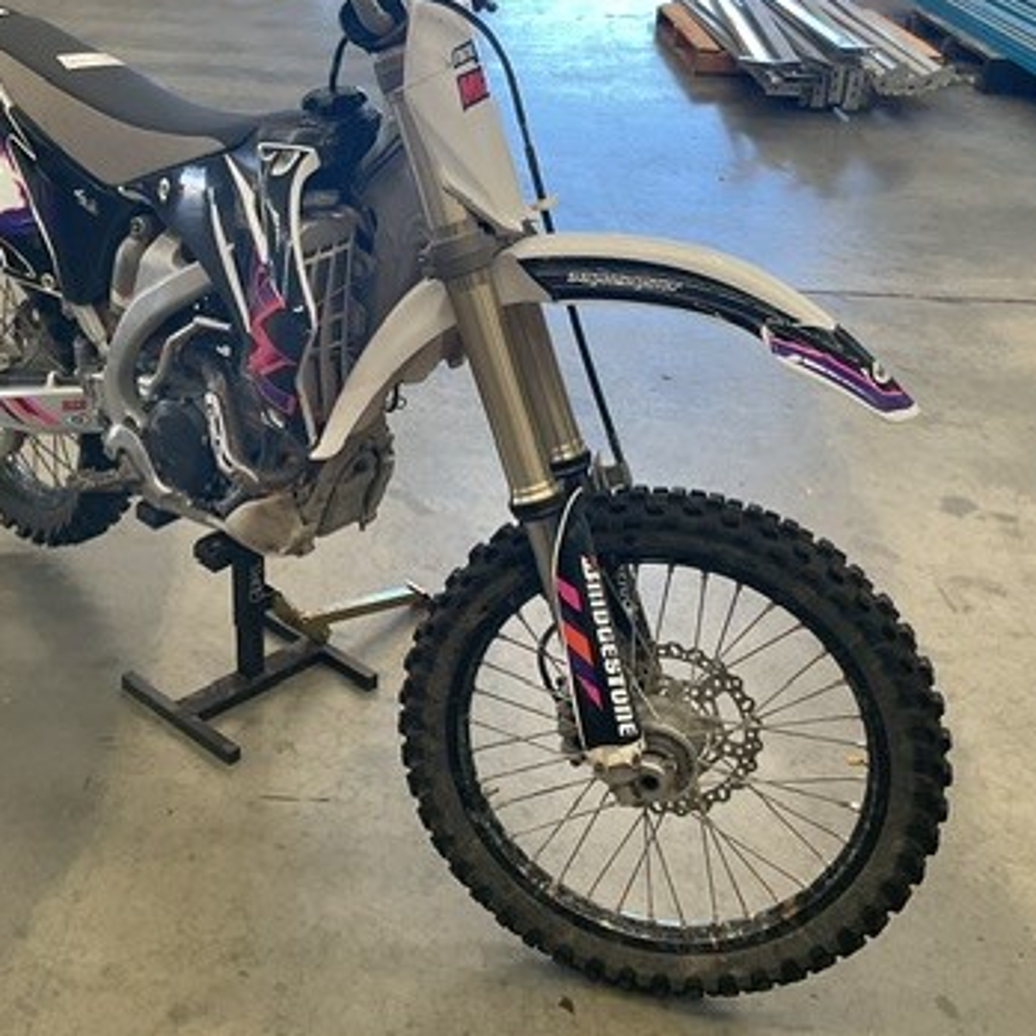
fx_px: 1591
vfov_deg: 36.0
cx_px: 368
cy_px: 442
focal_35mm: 47
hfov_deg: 35.8
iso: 50
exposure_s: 1/120
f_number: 1.8
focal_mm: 3
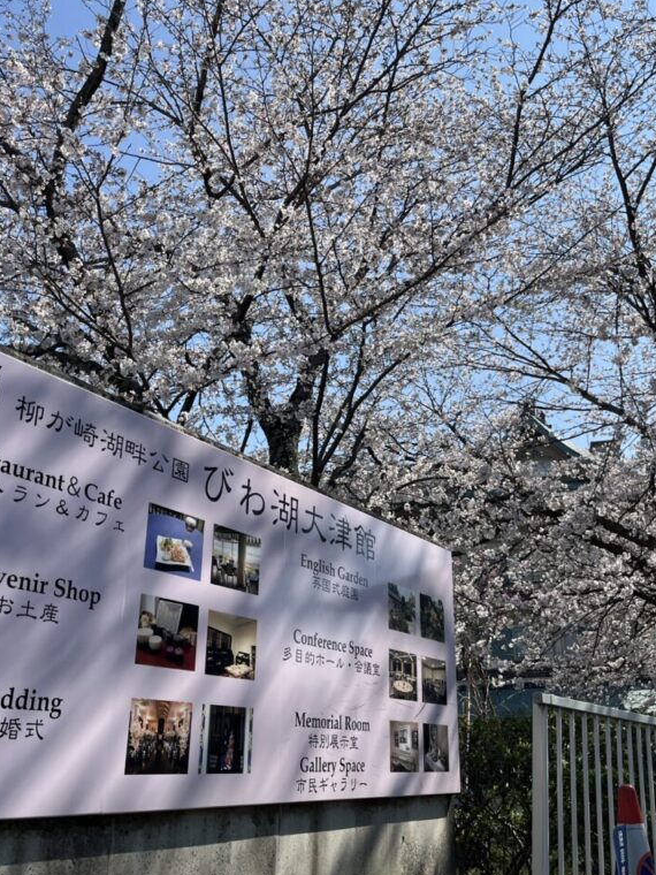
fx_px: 884
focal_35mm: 35
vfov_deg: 52.6
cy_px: 438
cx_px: 401
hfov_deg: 40.5
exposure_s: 1/4016
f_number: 1.6
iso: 50
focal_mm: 5.1
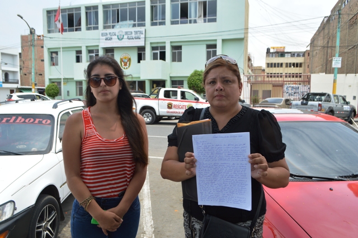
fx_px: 298
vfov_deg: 43.6
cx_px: 179
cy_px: 119
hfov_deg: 62.0
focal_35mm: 30
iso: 100
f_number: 8
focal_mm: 20
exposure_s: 1/250
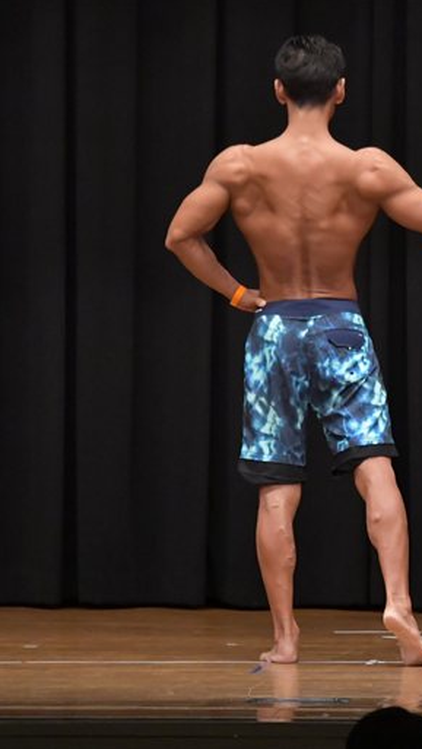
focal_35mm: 343
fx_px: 6815
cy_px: 374
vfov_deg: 6.3
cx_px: 354
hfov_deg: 3.5
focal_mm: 145
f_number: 5.6
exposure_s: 1/400
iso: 6400
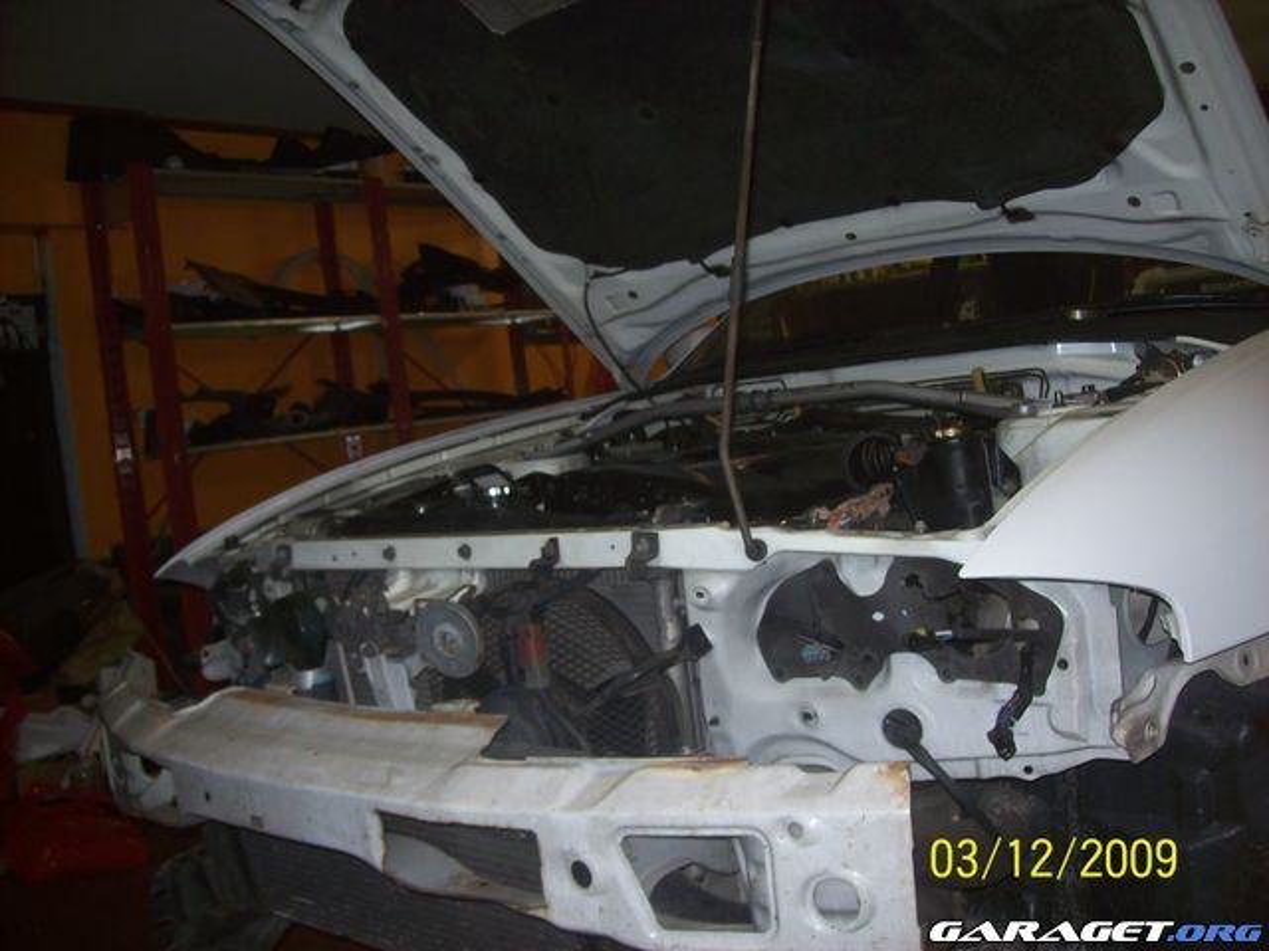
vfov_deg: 39.7
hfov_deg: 51.4
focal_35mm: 36
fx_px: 1320
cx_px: 634
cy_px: 476
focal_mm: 6
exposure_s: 1/64
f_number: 2.7
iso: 80
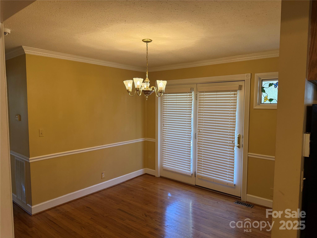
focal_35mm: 24
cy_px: 119
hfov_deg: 71.6
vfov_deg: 56.8
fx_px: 220
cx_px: 158
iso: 250
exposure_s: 1/120
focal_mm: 6.76
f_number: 1.78
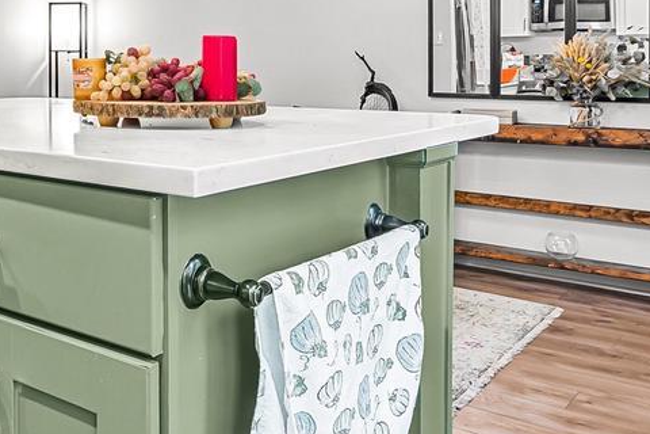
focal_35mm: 42
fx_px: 758
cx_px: 15
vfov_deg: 31.3
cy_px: 101
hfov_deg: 41.1
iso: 250
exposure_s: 1/3
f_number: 10
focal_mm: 14
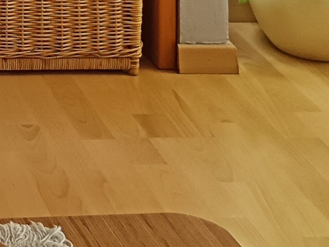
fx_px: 1369
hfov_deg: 12.4
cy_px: -327
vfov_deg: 9.3
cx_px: -285
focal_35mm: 144
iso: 593
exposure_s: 1/50
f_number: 1.9
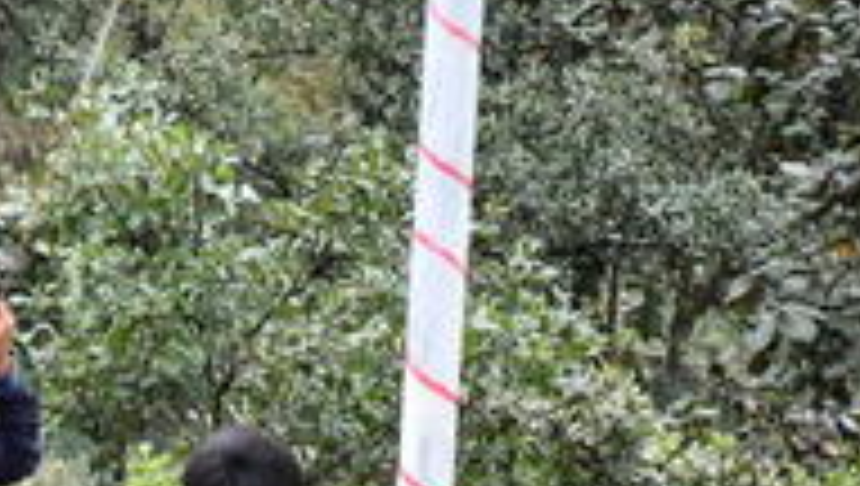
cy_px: 648
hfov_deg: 4.5
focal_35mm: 477
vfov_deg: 2.6
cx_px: -126
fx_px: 10891
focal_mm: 116
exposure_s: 1/320
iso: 1000
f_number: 5.6
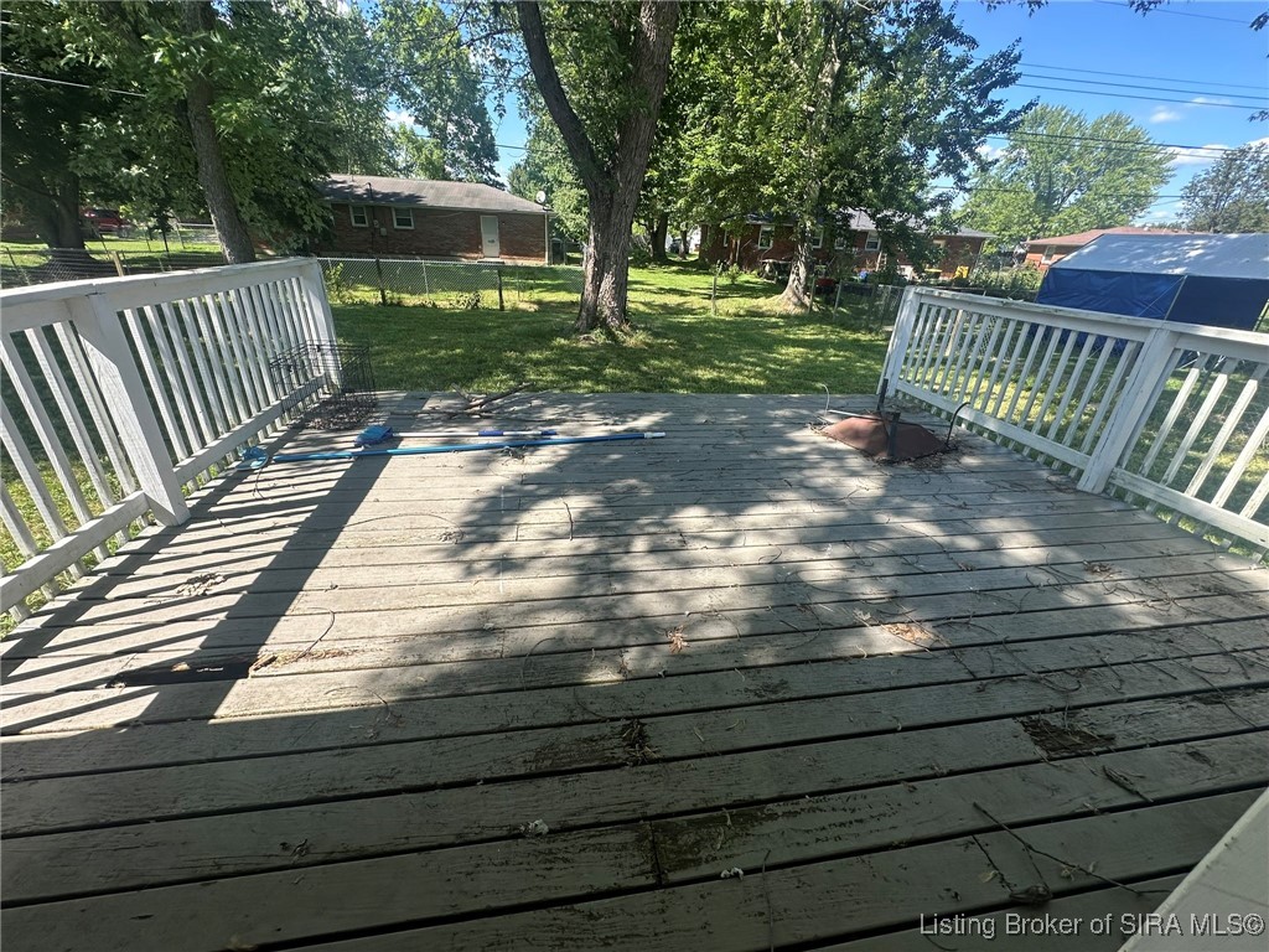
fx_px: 513
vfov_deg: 85.7
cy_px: 476
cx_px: 634
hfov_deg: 102.1
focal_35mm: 14
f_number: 2.2
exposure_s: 1/487
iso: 40
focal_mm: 2.22
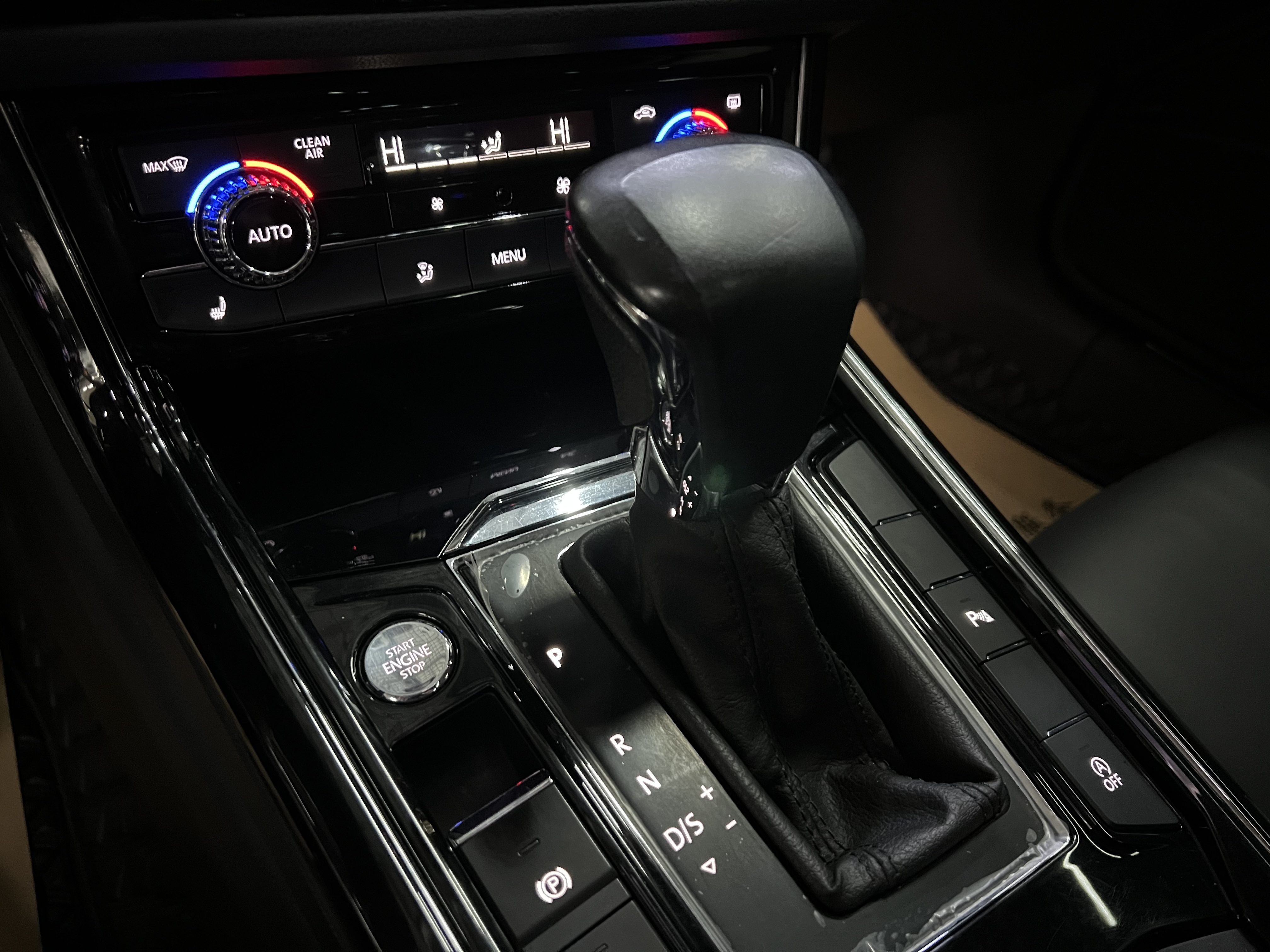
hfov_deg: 67.3
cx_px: 635
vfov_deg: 53.1
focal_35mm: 26
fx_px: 954
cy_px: 476
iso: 1000
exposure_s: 1/29
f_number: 1.5
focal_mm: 5.7
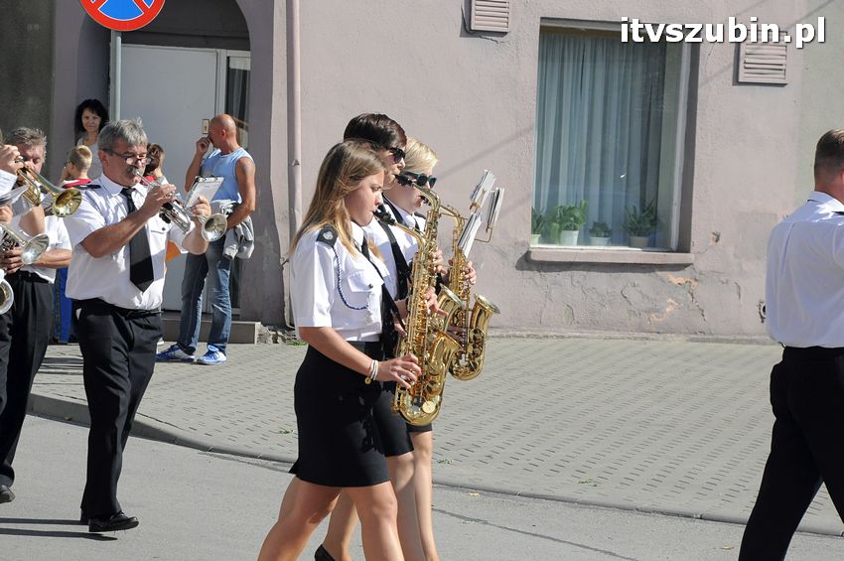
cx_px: 422
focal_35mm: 120
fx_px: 2811
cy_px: 280
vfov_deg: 11.4
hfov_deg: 17.1
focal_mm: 80
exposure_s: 1/1600
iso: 800
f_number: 10
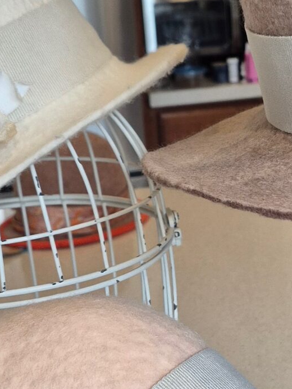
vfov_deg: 23.0
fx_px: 956
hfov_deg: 17.1
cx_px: 257
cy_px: 198
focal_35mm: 85
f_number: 1.8
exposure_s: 1/120
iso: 160
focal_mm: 5.4
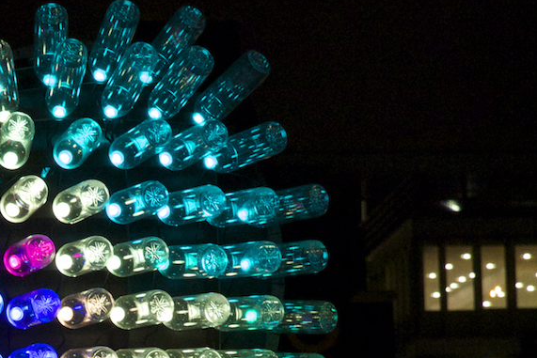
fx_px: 5267
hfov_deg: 5.8
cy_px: 435
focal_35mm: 353
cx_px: -94
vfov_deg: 3.9
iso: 6400
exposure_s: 1/50
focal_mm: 112
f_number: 9
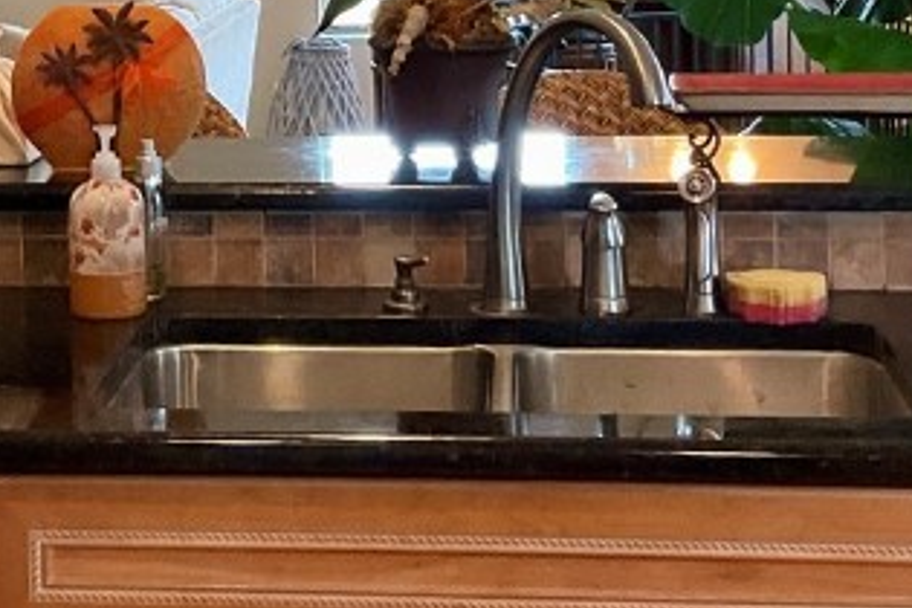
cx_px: 208
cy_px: -133
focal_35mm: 98
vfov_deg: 13.6
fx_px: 2482
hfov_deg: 20.6
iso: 125
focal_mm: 3
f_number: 1.8
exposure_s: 1/60
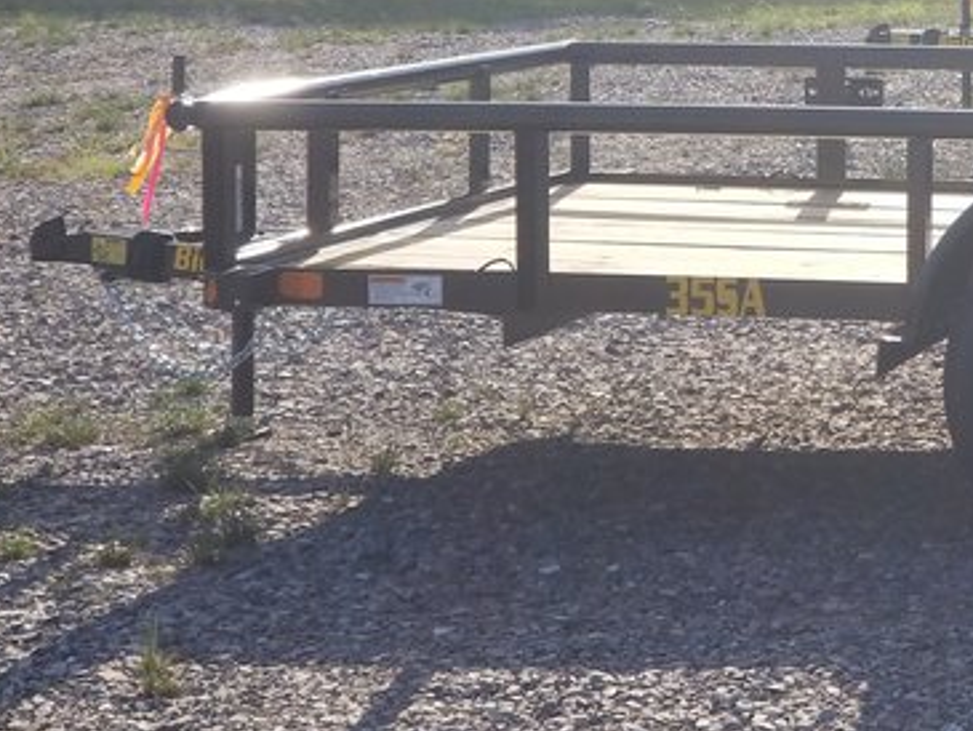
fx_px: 3402
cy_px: 27
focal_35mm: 121
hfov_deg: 15.9
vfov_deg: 12.1
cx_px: 1010
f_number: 2.4
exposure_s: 1/845
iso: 25
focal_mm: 6
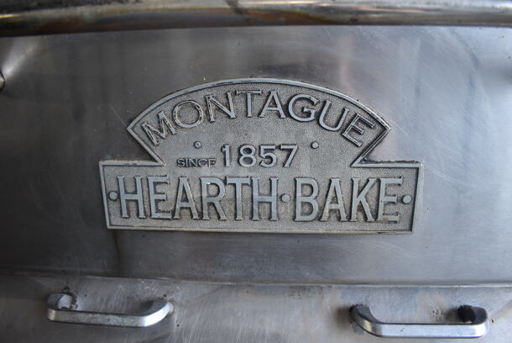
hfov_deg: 67.3
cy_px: 172
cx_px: 256
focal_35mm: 27
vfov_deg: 48.0
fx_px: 384
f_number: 3.5
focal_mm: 18
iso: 800
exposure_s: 1/250
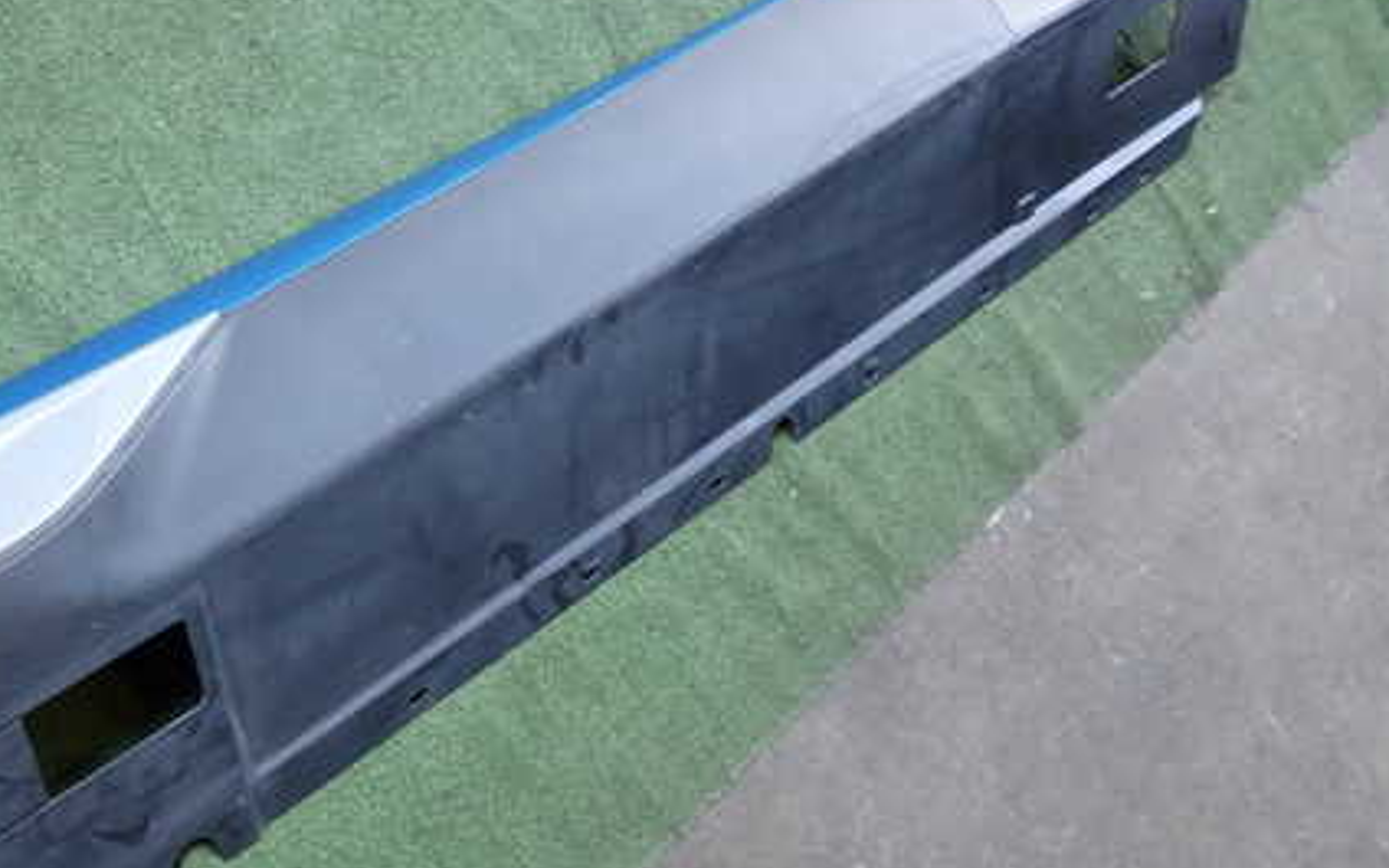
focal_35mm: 45
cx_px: 419
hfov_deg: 43.5
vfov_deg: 28.6
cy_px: 400
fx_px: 1703
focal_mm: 5.4
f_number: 2.3
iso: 200
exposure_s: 1/125
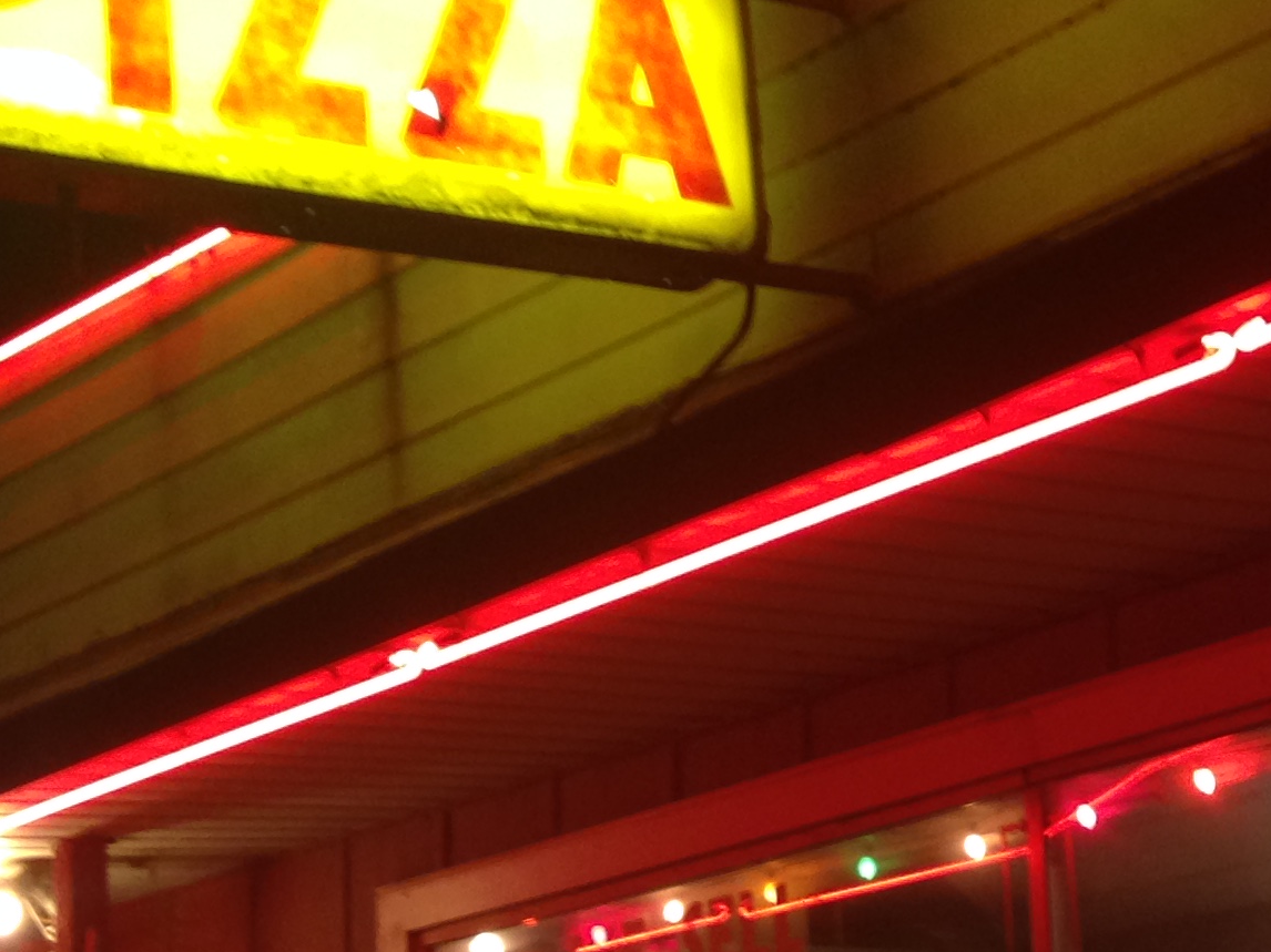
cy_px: 556
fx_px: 3451
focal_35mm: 94
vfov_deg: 15.7
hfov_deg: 20.8
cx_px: 761
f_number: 2.4
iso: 80
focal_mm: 4.12
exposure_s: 1/20
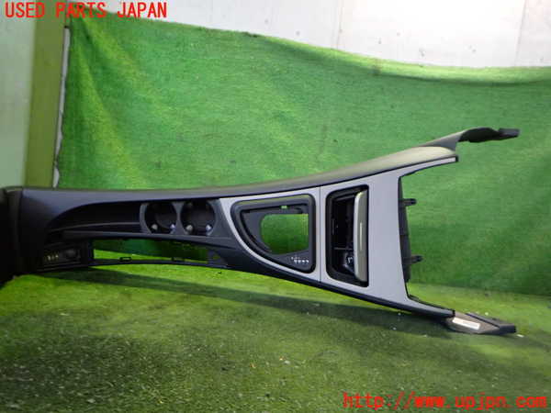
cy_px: 206
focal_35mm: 25
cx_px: 276
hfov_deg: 69.4
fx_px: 398
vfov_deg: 54.9
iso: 640
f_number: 2
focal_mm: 4.5
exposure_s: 1/30
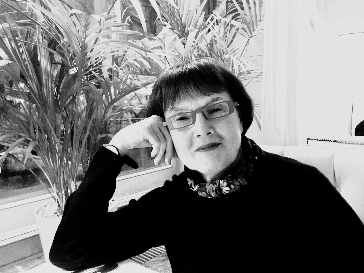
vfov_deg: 48.2
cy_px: 136
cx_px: 182
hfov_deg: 61.7
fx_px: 305
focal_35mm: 29
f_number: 2.2
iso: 250
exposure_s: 1/20
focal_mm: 4.15
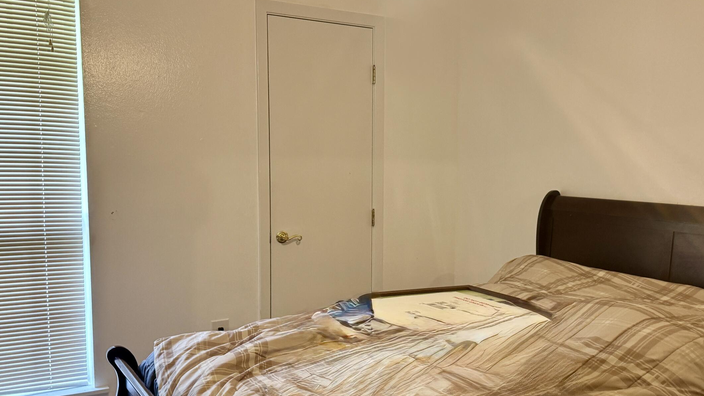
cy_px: 226
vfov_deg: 32.0
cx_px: 397
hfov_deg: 53.9
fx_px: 691
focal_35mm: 37
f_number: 1.78
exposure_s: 1/60
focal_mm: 6.76
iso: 250
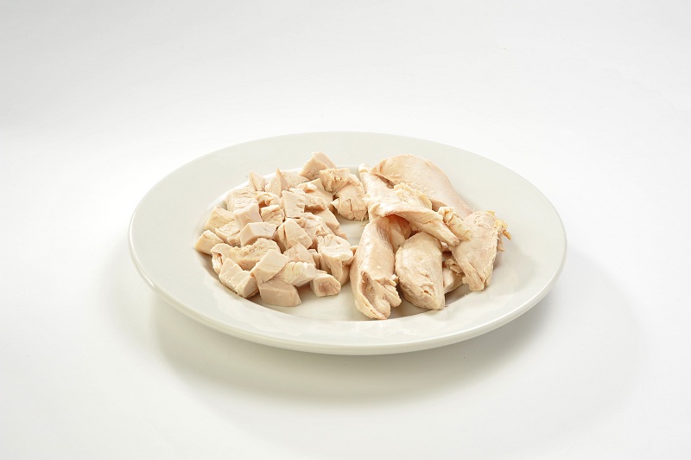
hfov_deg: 28.9
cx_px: 346
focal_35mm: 70
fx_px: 1342
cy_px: 230
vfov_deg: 19.4
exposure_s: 1/125
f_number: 16
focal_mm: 70
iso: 200
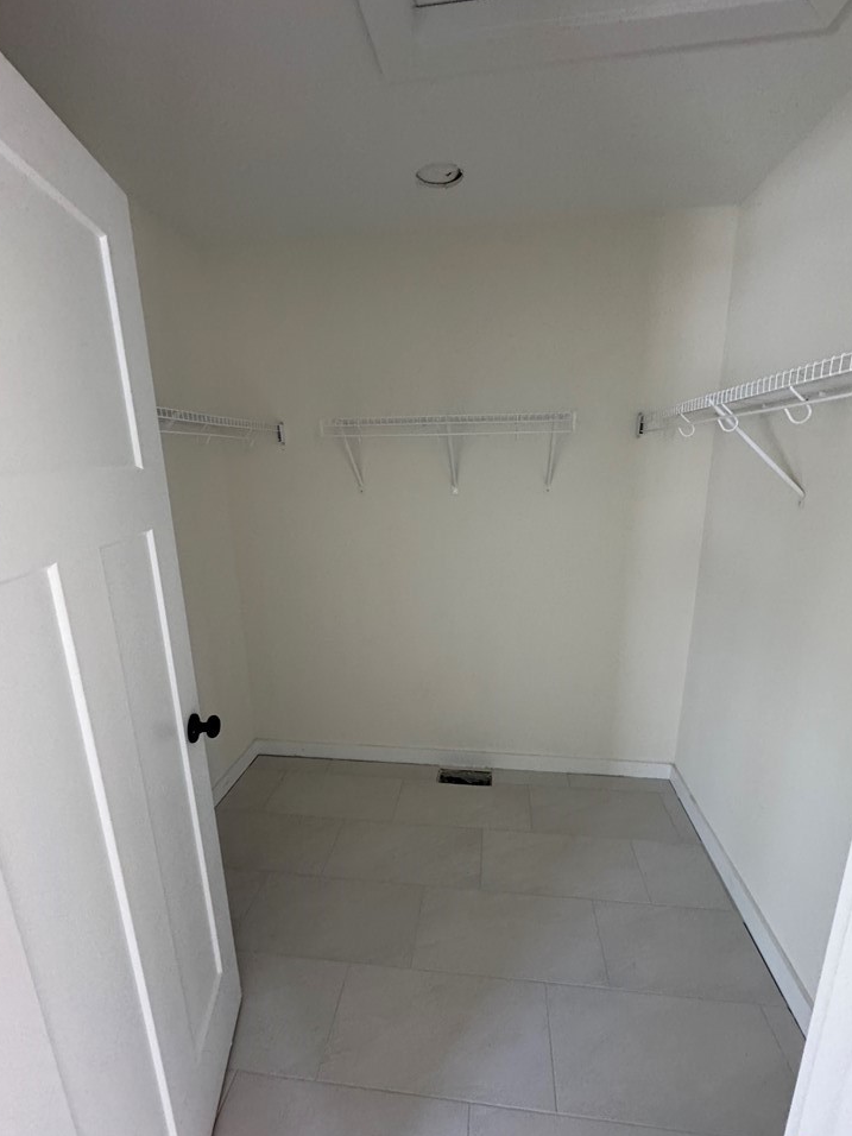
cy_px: 578
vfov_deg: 98.2
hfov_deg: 81.7
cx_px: 438
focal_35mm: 15
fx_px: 492
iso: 400
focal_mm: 2.22
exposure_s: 1/60
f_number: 2.2
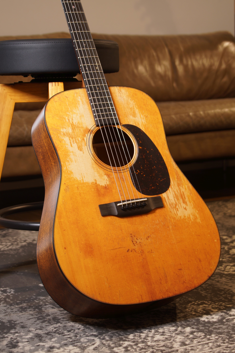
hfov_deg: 18.2
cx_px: 118
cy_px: 176
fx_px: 734
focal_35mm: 75
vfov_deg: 27.0
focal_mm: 50
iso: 100
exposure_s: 1/20
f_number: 5
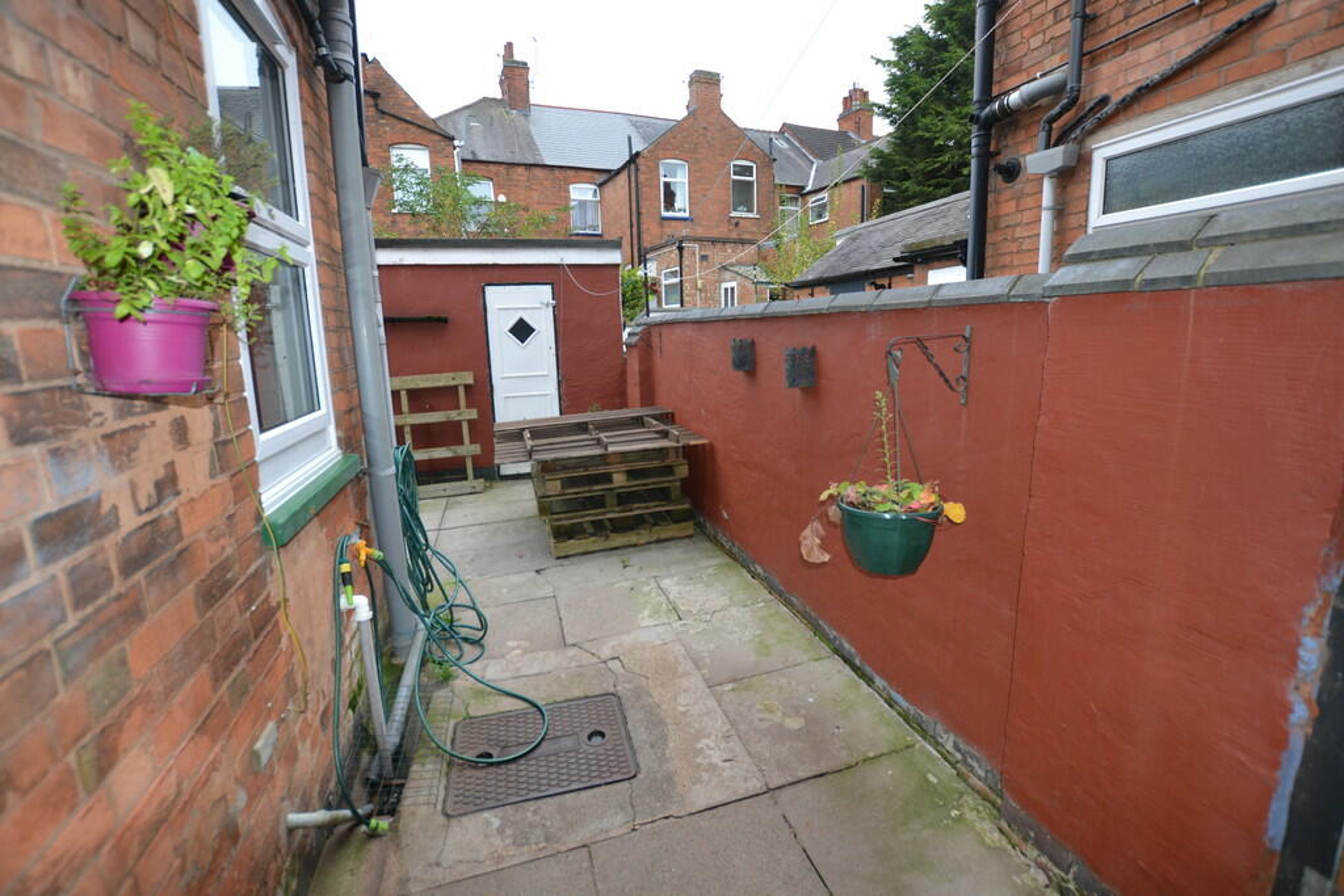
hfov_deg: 100.4
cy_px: 448
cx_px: 672
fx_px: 560
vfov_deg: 77.3
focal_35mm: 15
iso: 220
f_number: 4
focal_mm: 10
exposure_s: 1/125
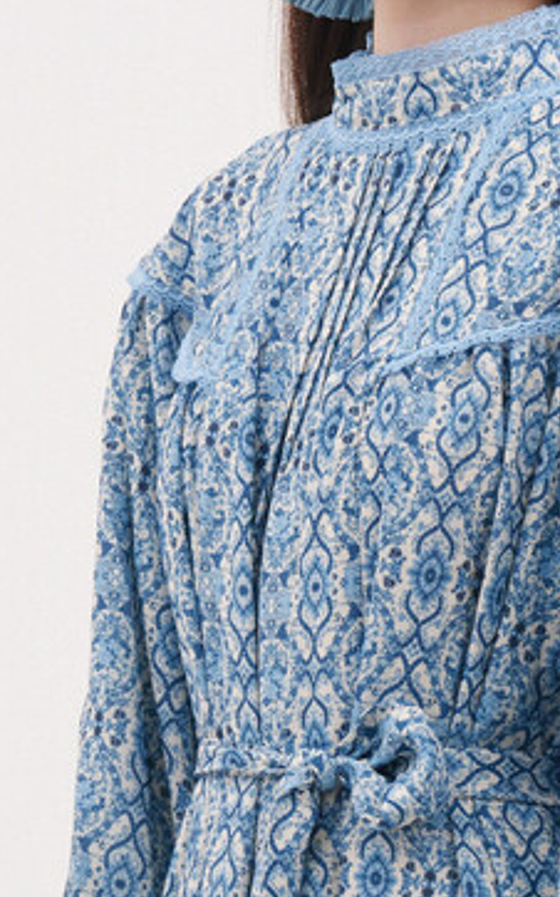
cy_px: 1286
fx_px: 7185
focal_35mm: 294
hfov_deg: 4.5
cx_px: 446
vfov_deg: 7.0
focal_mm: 58
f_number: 11
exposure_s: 1/160
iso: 400
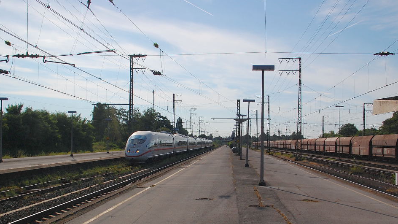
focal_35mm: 43
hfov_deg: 47.8
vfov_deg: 27.9
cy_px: 142
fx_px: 449
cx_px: 186
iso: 400
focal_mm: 25
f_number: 8
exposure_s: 1/2000
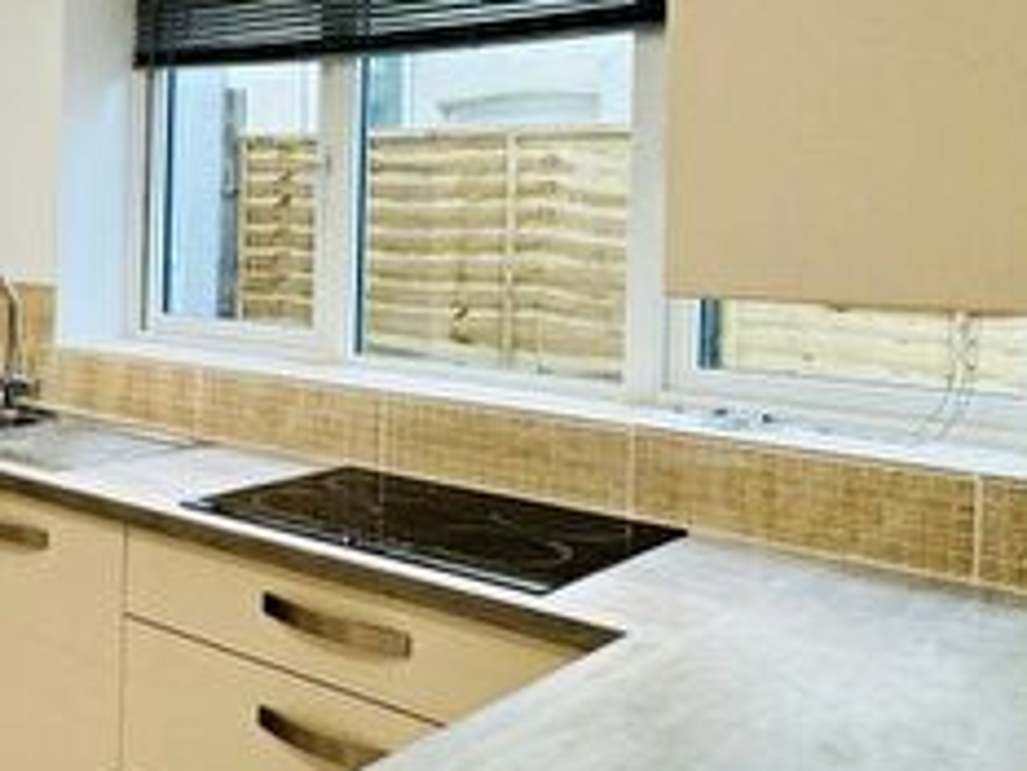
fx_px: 1247
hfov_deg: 38.5
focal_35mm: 42
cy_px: 222
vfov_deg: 33.9
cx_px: -53
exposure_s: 1/100
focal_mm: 2.22
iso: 125
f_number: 2.2
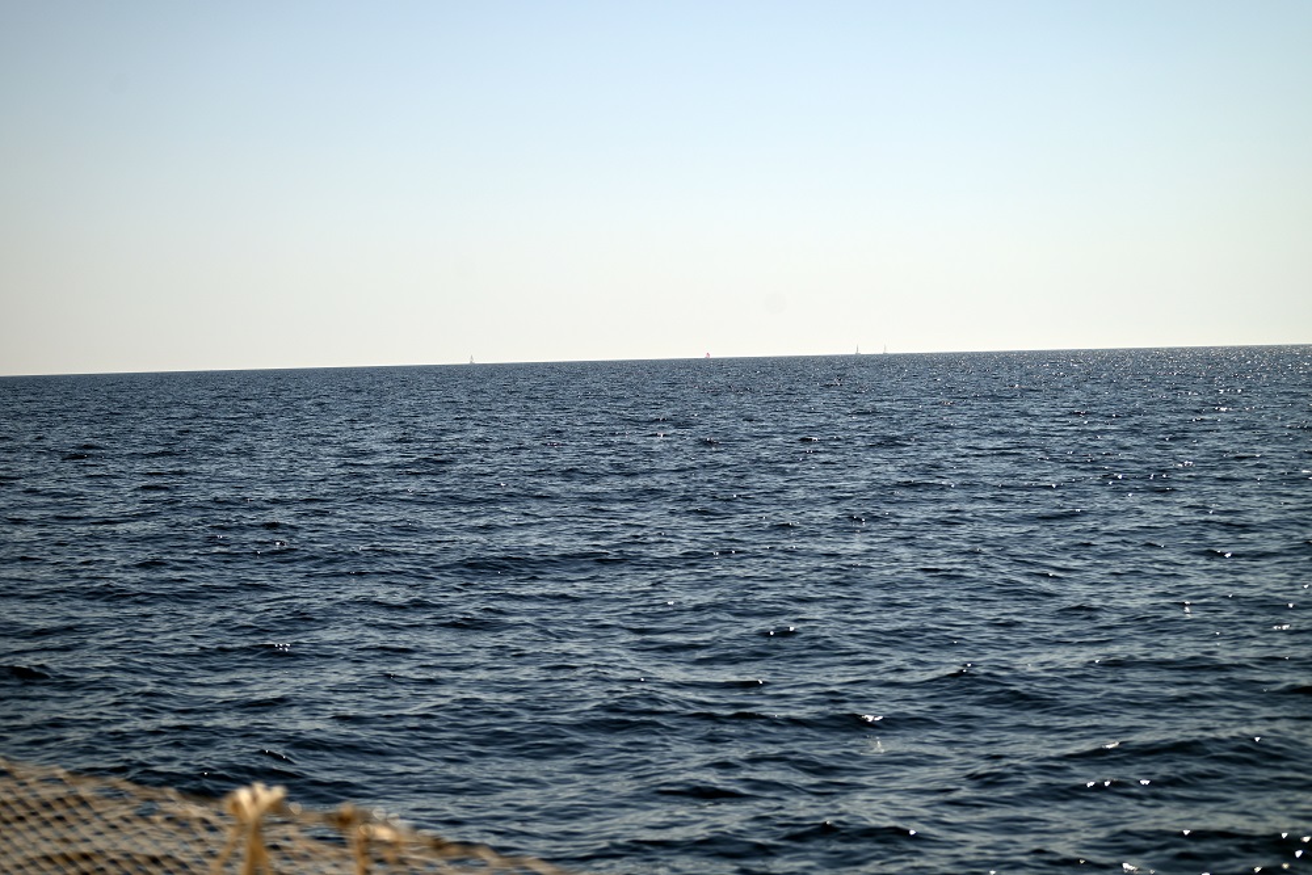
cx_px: 656
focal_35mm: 70
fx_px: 2551
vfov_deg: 19.5
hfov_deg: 28.8
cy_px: 438
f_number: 4.5
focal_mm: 70
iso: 100
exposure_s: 1/2500
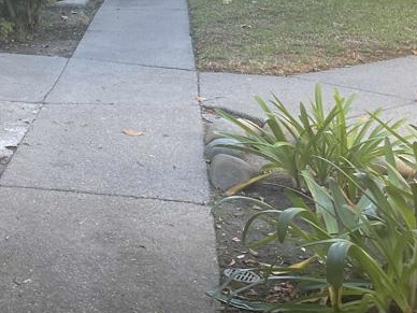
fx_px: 795
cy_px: -80
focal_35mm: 66
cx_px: -103
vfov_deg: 20.5
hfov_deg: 25.8
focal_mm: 5.1
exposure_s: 1/121
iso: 40
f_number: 1.6
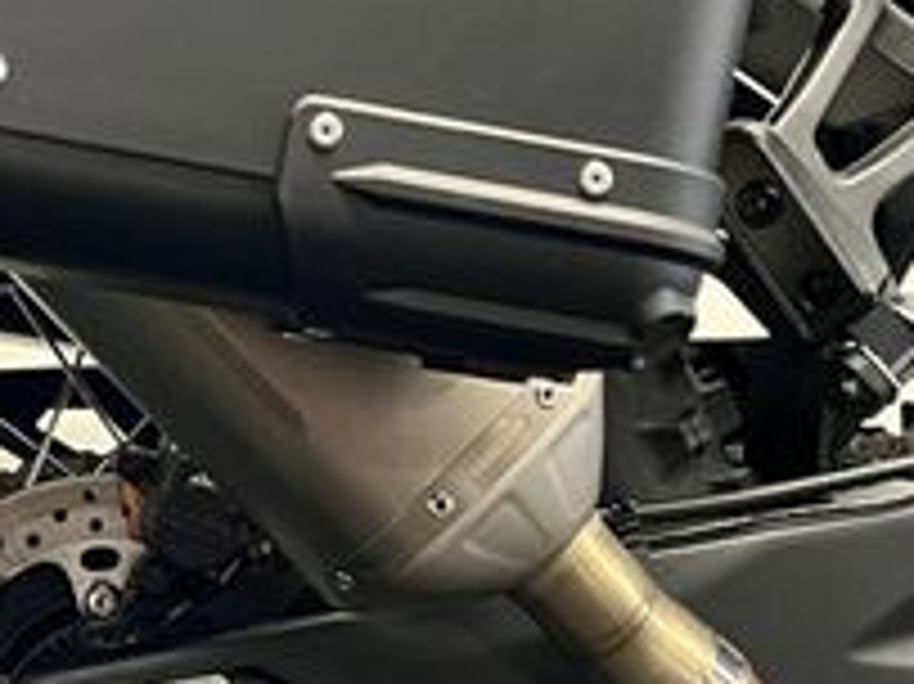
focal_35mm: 82
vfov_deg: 17.5
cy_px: 698
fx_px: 2164
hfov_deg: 23.4
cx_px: 140
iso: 500
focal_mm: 5.1
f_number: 1.6
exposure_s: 1/50
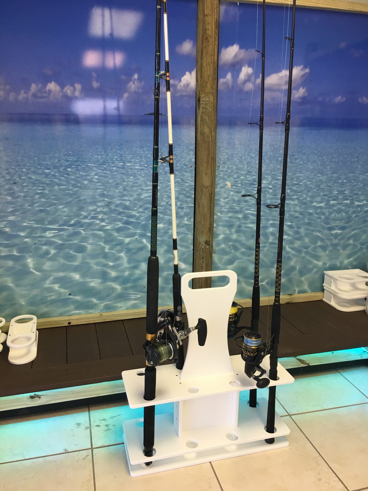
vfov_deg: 61.7
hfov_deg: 48.2
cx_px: 184
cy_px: 246
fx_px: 411
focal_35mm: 29
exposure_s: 1/30
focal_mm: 4.15
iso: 32
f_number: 2.2
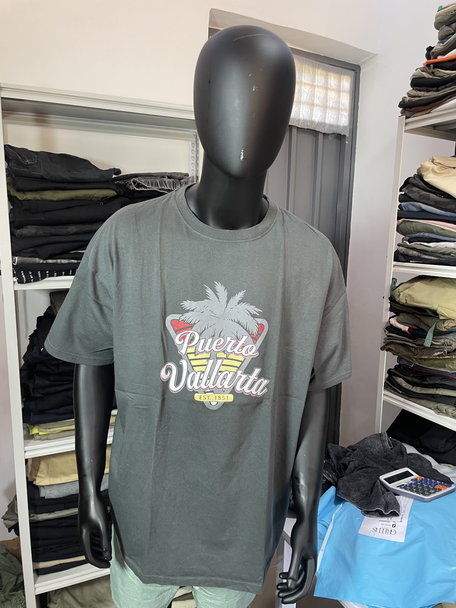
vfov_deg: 67.3
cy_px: 304
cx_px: 228
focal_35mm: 26
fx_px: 457
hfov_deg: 53.1
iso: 80
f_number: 1.6
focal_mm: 4.2
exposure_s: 1/50
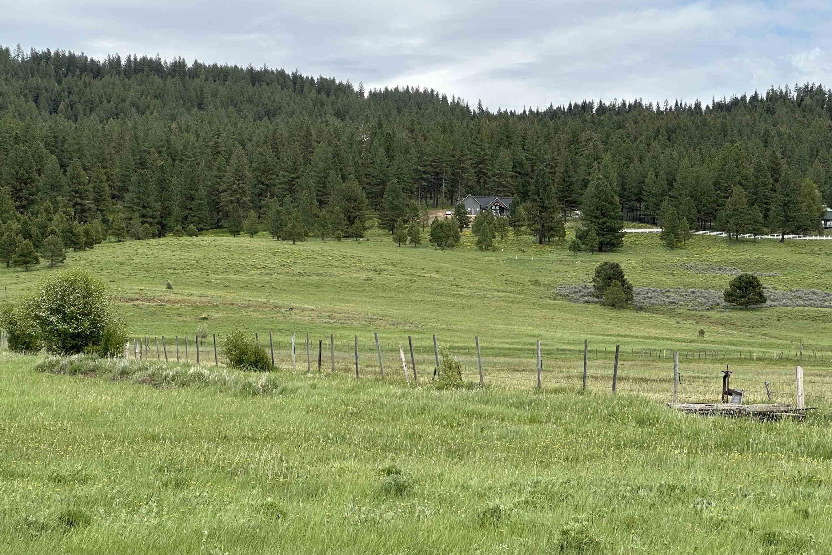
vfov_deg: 15.0
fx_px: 2103
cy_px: 311
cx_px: 390
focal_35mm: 91
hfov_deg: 22.4
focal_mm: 9
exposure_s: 1/492
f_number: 2.8
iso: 32
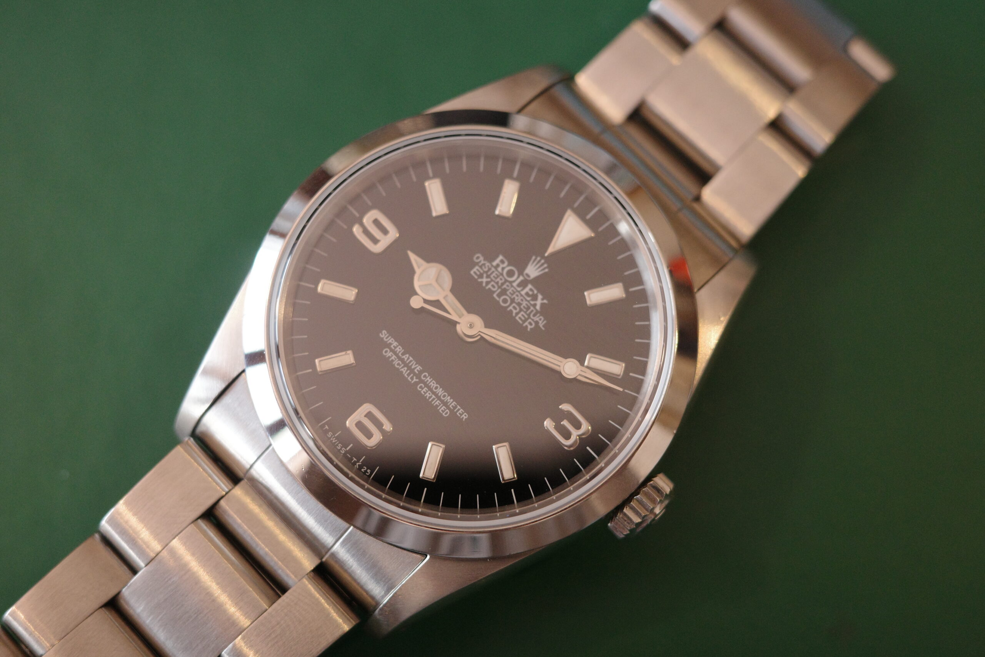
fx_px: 1368
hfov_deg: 39.6
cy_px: 328
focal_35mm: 50
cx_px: 492
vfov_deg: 27.0
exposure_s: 1/60
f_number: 3.2
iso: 1000
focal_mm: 26
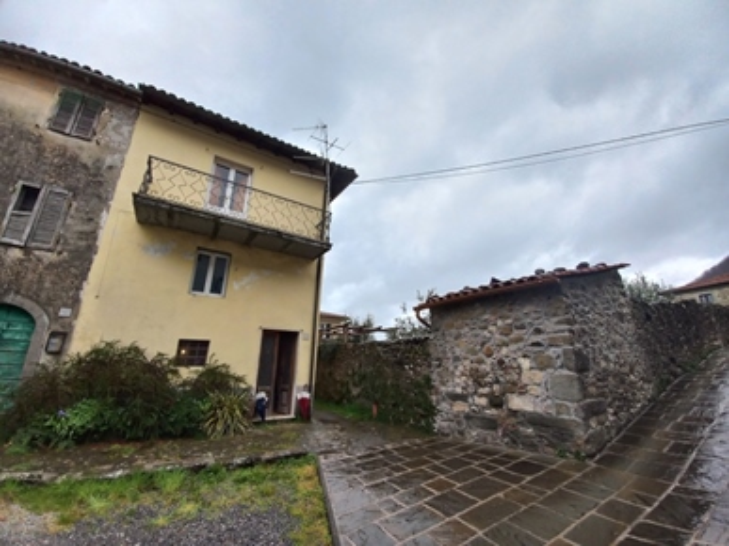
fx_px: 274
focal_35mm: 13
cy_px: 273
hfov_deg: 106.2
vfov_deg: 89.9
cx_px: 364
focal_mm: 1.42
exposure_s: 1/158
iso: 40
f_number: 2.2
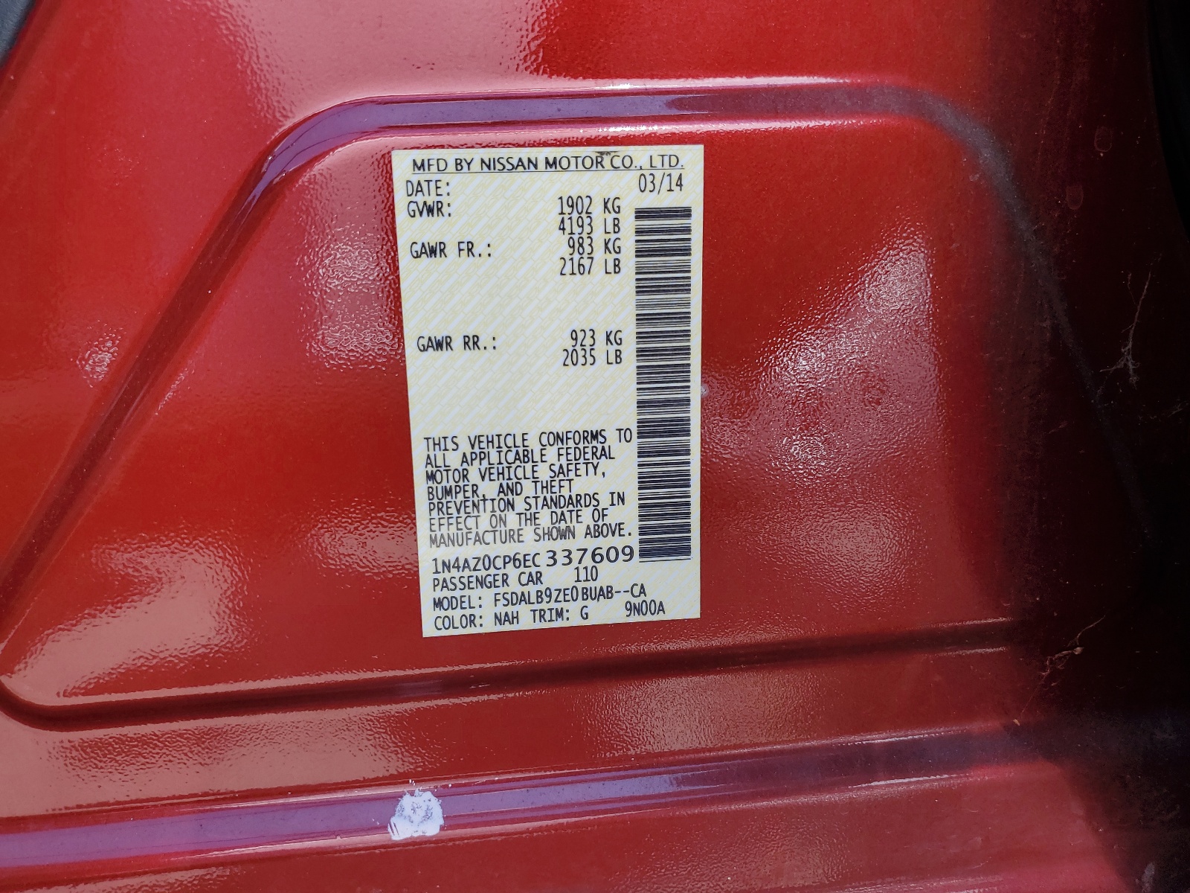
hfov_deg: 67.3
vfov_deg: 53.1
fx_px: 894
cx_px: 595
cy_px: 446
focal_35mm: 26
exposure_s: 1/526
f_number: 1.5
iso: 50
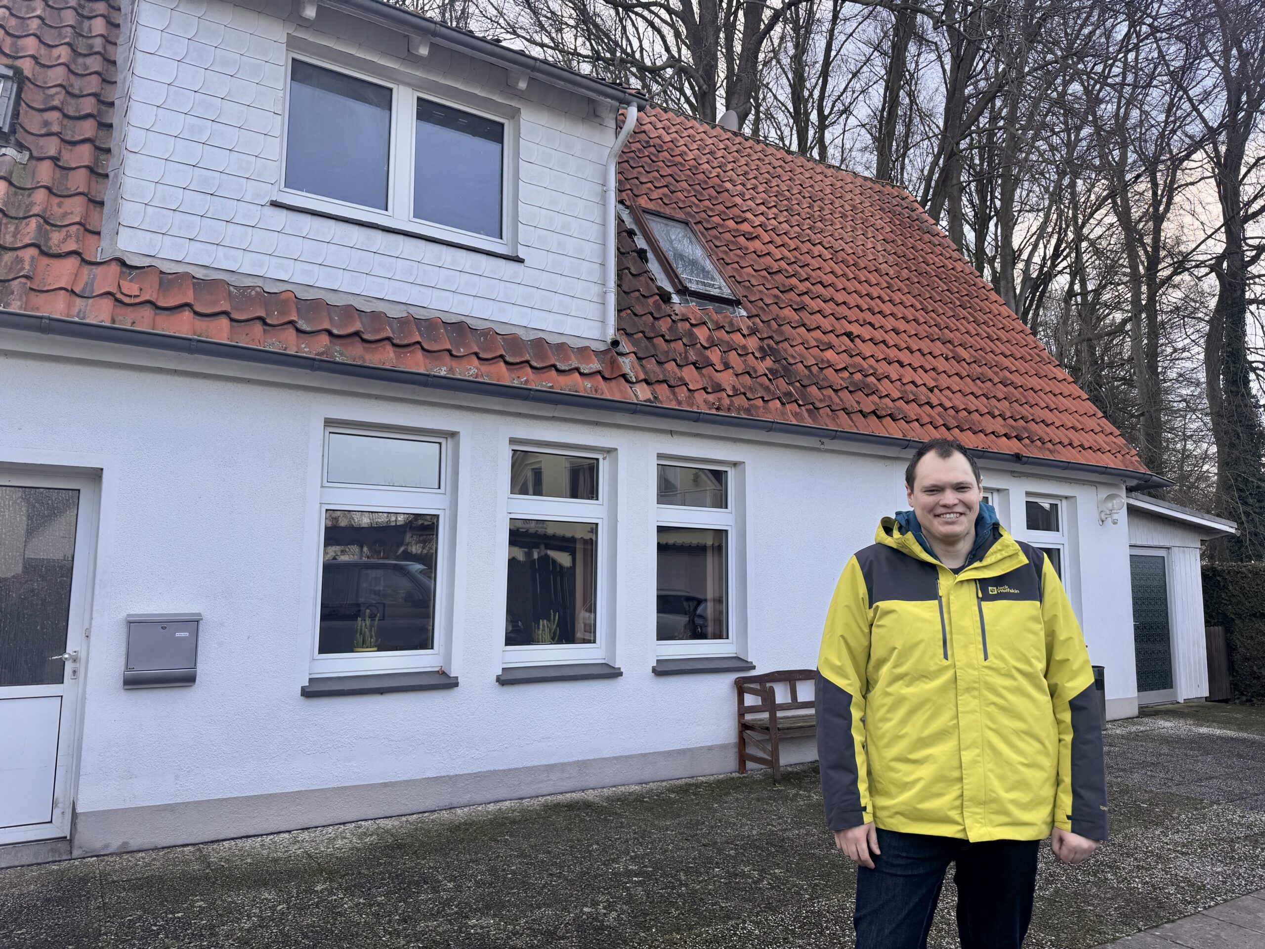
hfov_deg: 71.6
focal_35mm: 24
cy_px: 474
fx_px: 877
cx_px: 632
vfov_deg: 56.8
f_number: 1.78
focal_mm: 6.76
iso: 80
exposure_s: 1/664
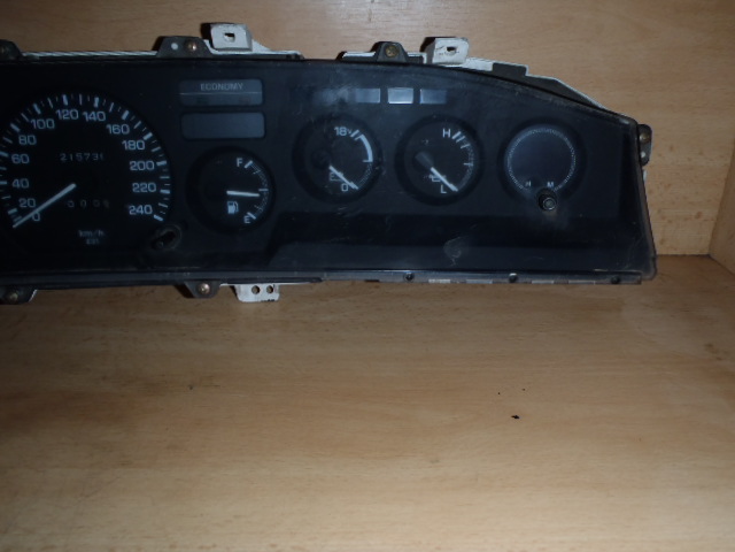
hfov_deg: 63.4
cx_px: 368
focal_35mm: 28
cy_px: 276
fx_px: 595
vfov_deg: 49.7
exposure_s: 1/30
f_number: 3.9
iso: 100
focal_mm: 5
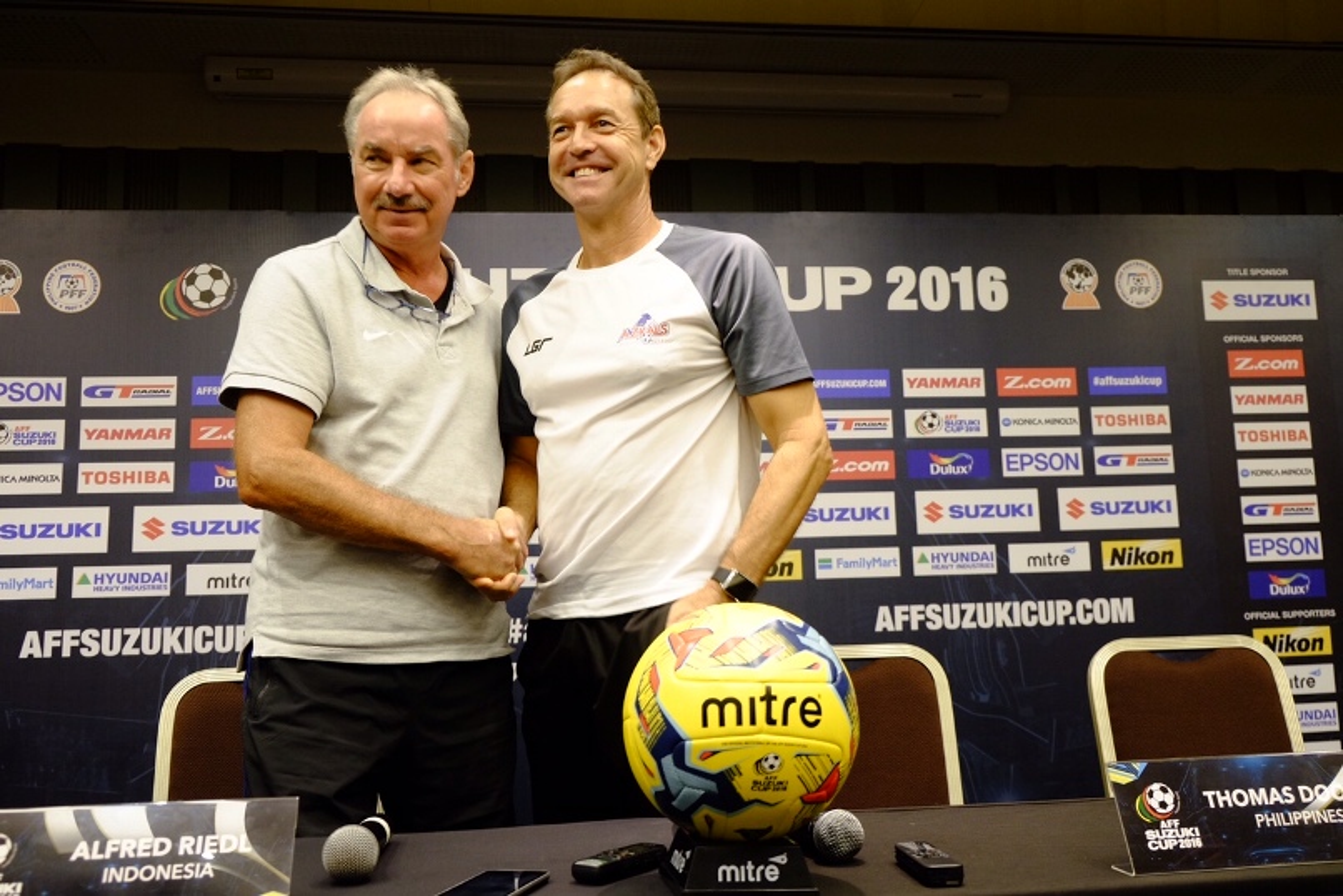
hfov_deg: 60.3
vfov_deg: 42.4
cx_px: 672
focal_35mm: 31
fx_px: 1157
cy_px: 448
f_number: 4
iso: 1600
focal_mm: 20.5
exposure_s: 1/60
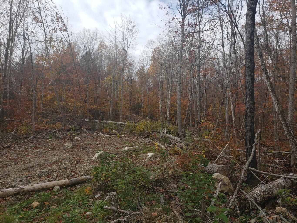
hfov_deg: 67.3
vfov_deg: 53.1
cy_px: 112
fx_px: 223
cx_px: 148
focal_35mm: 26
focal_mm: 4.3
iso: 50
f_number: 2.4
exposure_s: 1/714
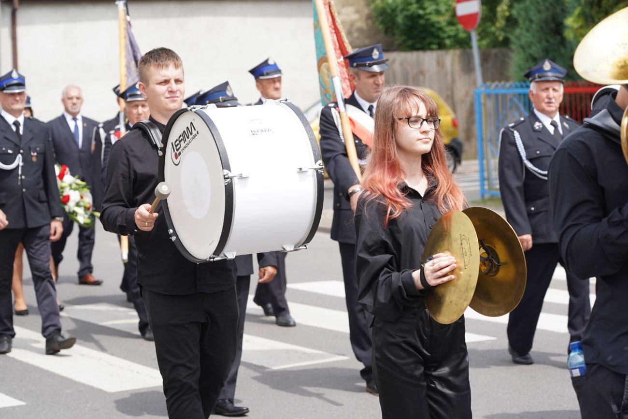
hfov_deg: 19.5
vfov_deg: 13.0
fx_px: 1832
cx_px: 314
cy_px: 210
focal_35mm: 105
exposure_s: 1/200
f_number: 5.6
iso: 100
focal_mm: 105
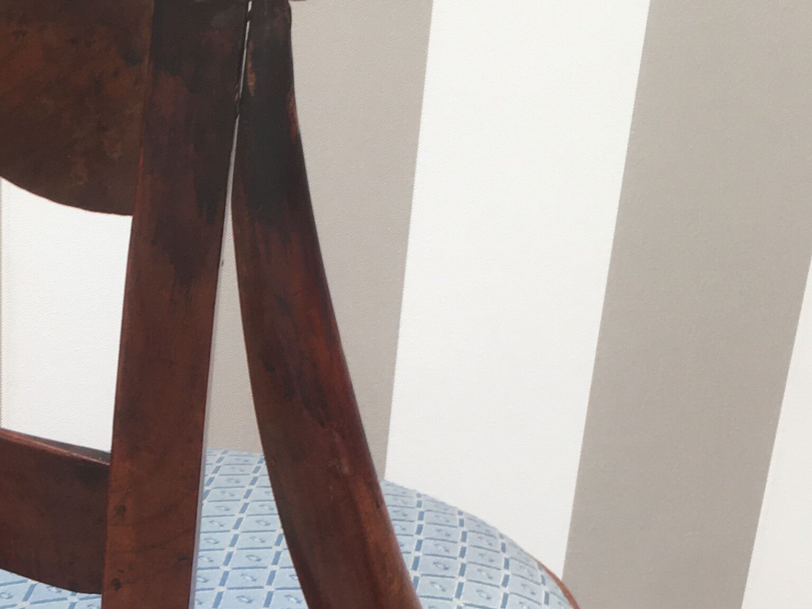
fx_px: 1783
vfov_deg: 18.7
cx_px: 47
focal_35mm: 76
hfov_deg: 24.7
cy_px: 661
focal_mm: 4.15
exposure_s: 1/100
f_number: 2.2
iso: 40
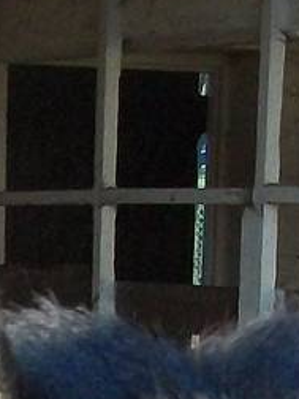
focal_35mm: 203
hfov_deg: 7.2
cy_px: 869
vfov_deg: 9.0
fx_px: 2338
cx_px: -98
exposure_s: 1/500
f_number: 2.9
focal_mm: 5.7
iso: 258
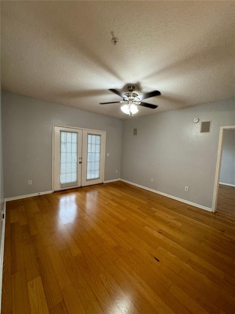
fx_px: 127
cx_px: 118
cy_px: 157
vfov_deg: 102.1
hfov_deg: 85.7
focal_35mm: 14
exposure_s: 1/60
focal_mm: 2.22
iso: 250
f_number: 2.2
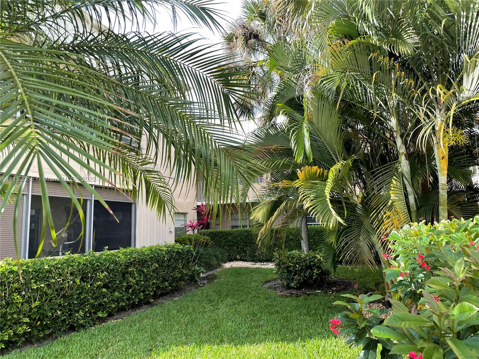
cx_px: 240
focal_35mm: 26
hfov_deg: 67.3
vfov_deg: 53.1
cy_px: 180
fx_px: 360
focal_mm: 4.2
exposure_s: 1/633
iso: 32
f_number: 1.6
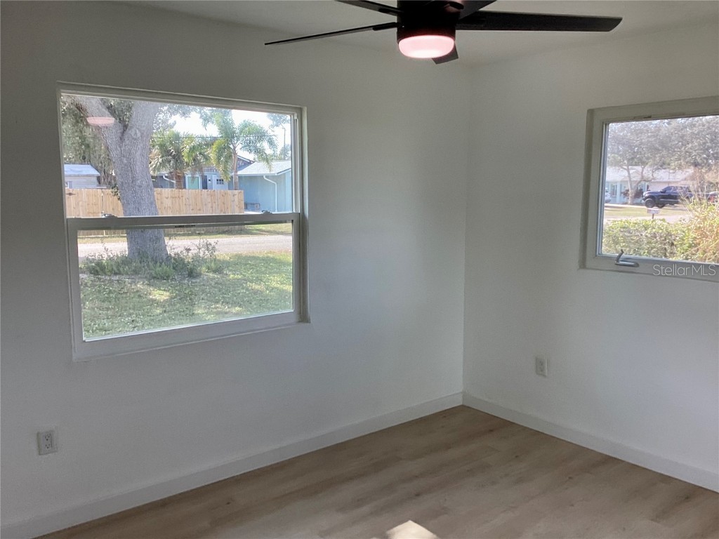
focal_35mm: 31
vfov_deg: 45.4
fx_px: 644
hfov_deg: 58.4
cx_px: 360
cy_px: 270
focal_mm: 3.3
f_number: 2.4
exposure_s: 1/120
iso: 40
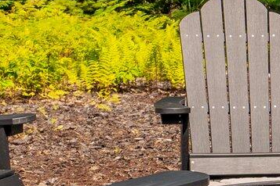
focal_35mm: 201
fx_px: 1563
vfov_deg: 6.8
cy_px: -9
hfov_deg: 10.0
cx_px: 363
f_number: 9
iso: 50
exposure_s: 1/100
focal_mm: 35
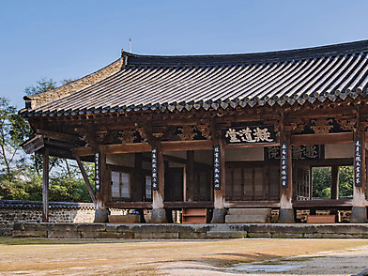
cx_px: 273
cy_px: 93
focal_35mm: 50
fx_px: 532
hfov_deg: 37.3
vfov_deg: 28.9
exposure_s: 1/800
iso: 100
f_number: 5.6
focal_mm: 34
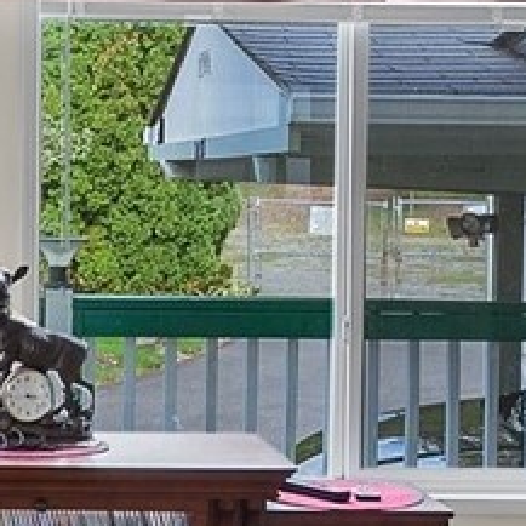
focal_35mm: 93
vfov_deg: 18.6
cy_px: 187
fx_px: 1599
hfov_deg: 18.1
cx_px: -29
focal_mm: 14
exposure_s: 1/3
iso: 200
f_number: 7.1
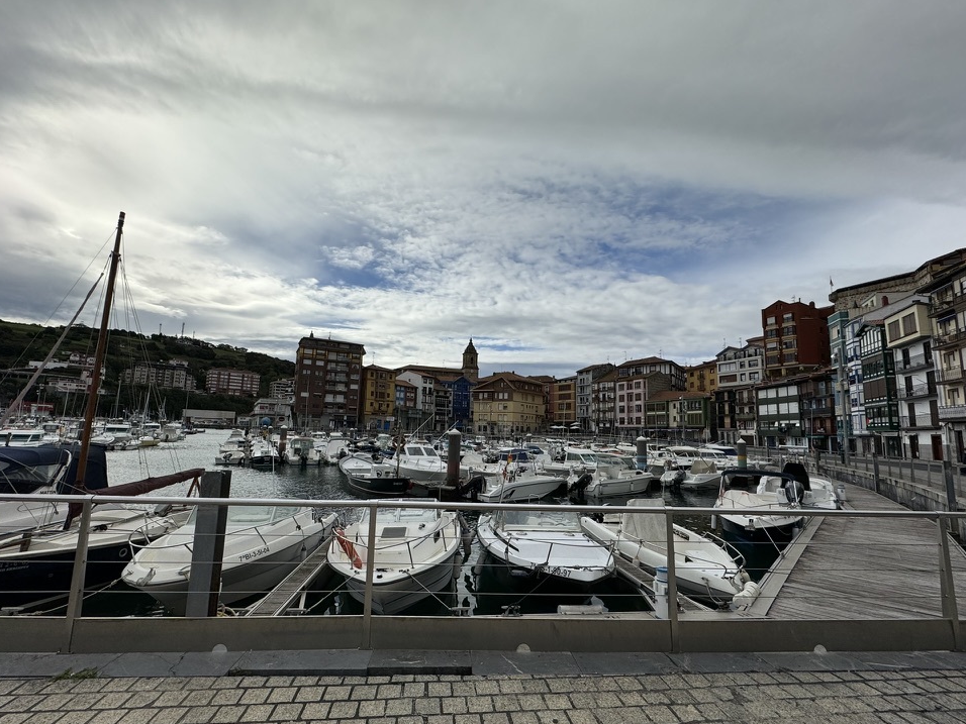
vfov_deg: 81.7
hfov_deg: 98.2
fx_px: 419
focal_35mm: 15
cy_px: 383
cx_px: 474
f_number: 2.2
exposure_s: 1/4630
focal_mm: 2.22
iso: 50
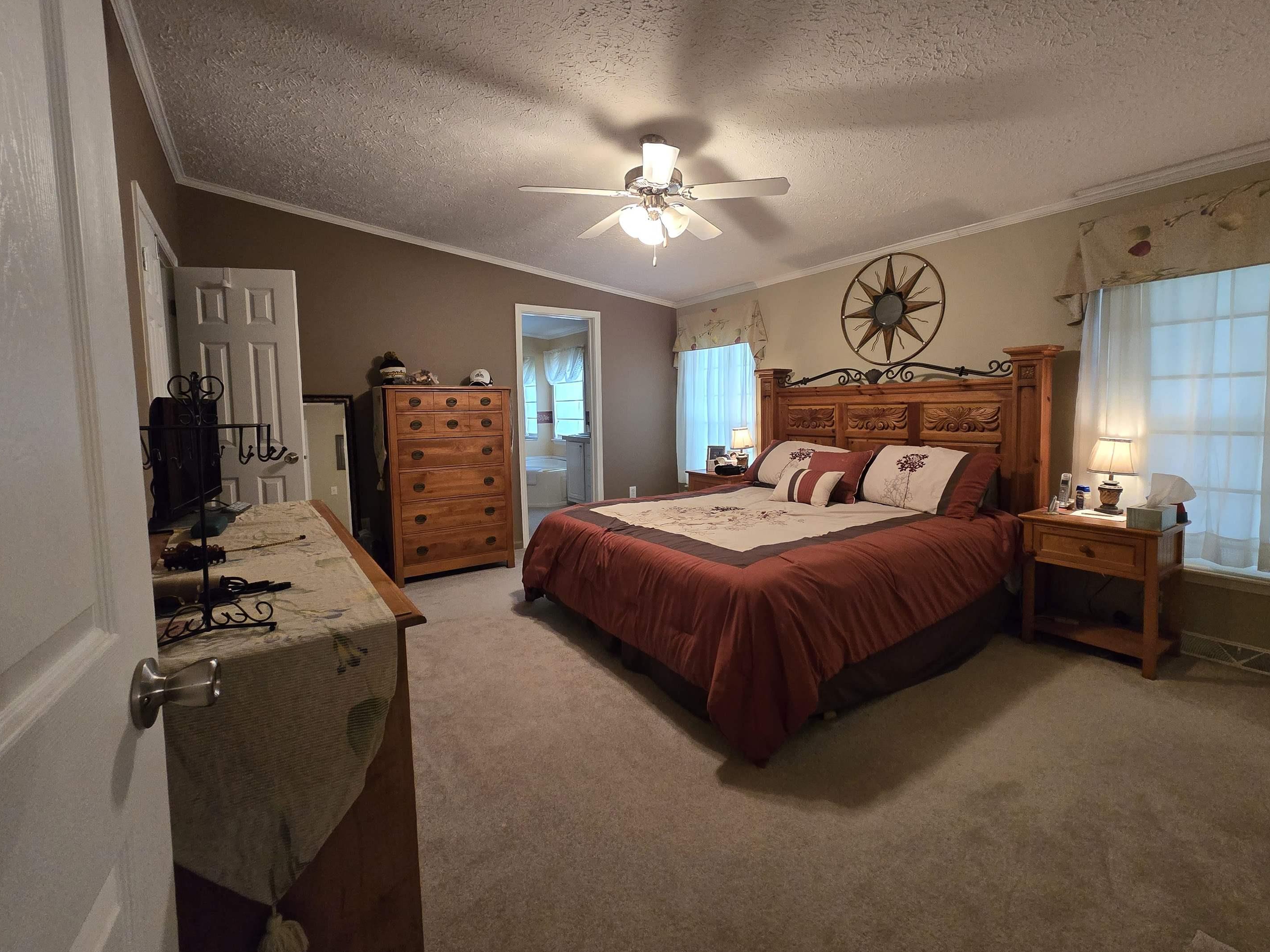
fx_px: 514
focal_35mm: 14
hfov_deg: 102.0
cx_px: 666
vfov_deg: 85.6
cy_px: 446
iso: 640
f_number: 2.2
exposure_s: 1/60
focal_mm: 2.2
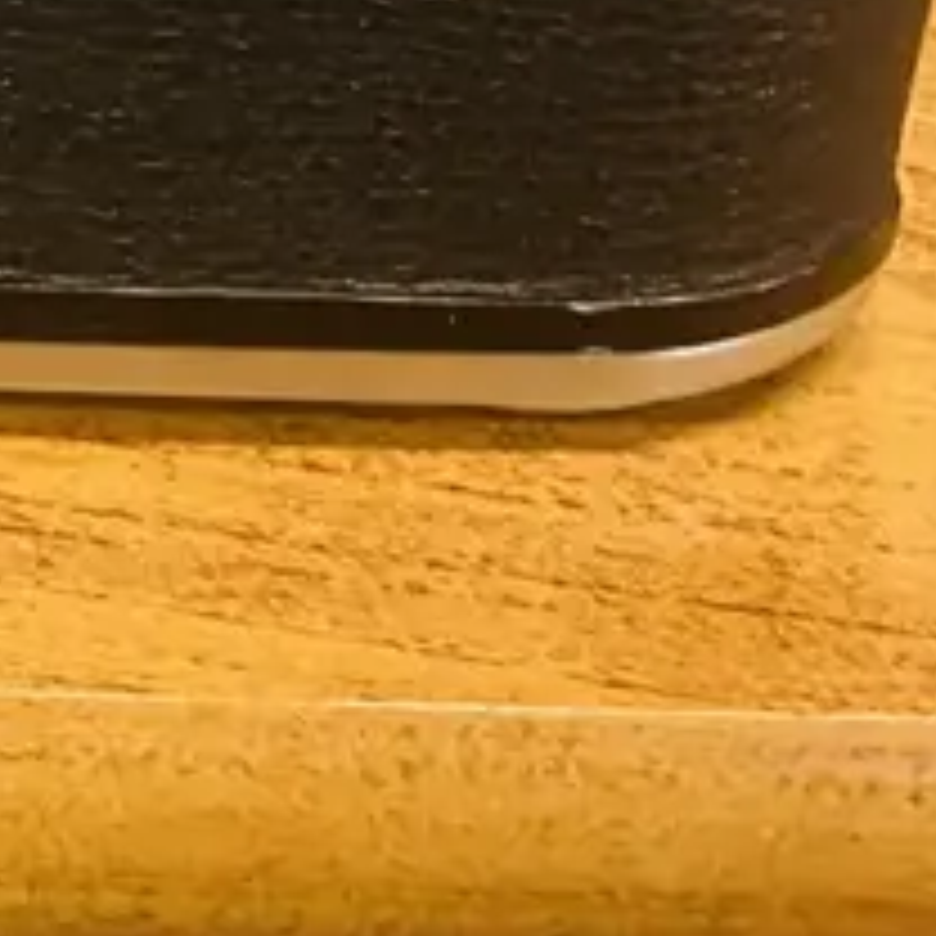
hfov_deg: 13.5
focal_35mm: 122
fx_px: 3732
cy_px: -68
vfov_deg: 14.0
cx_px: -450
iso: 320
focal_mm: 3.99
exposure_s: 1/50
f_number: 1.8
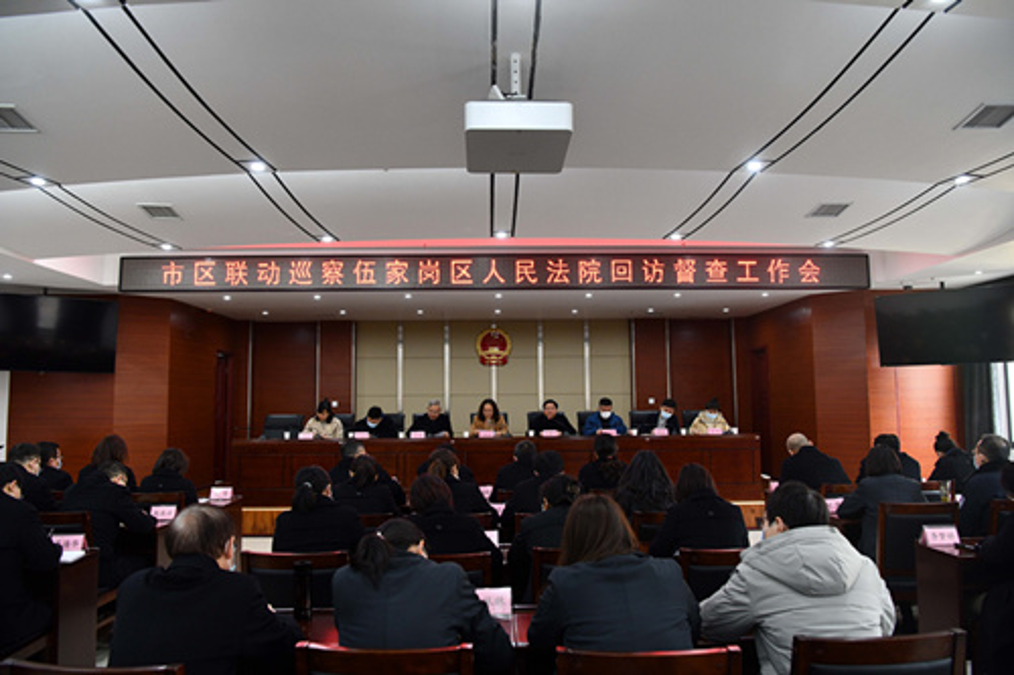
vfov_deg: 47.9
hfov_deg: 67.4
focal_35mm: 27
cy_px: 338
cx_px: 507
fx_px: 760
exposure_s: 1/80
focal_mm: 27
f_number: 4.5
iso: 1000
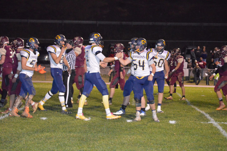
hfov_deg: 15.9
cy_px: 76
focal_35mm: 129
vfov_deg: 10.6
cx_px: 114
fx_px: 813
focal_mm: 86
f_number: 5
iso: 6400
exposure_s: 1/200
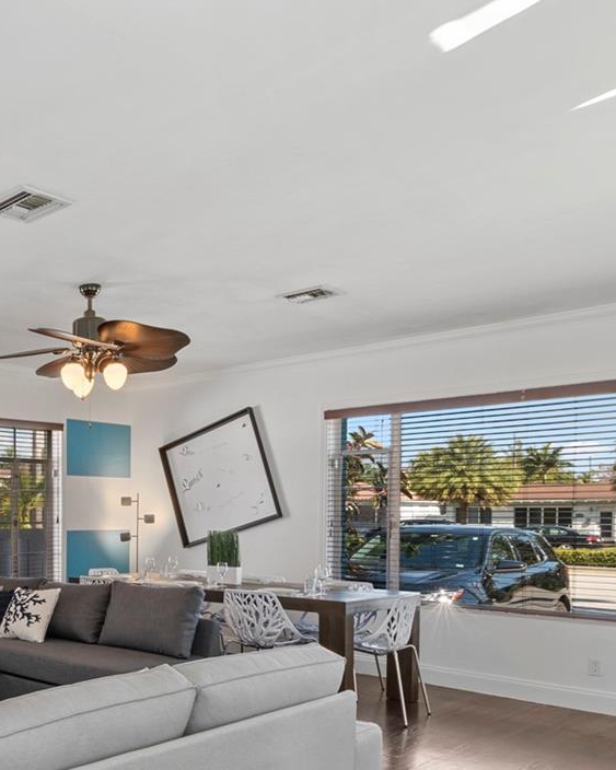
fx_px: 729
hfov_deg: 38.5
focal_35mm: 32
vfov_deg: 54.2
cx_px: -50
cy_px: 530
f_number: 10
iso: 100
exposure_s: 1/5
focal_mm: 10
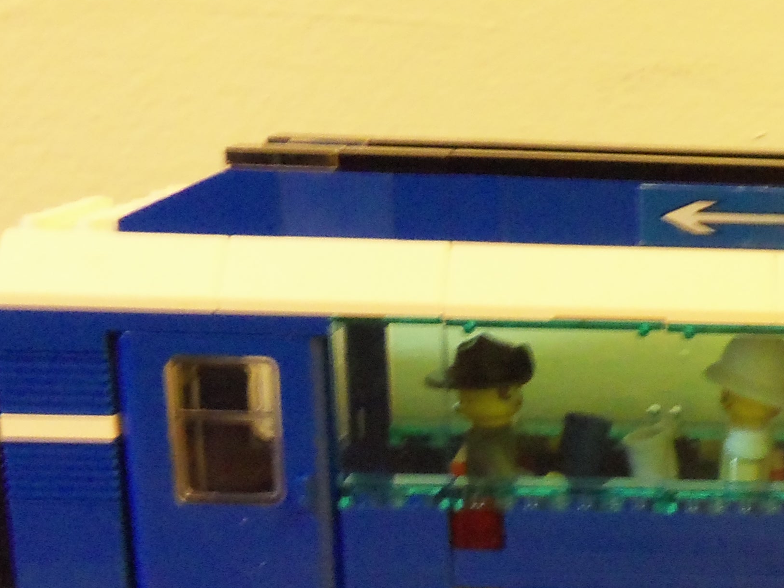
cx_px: 858
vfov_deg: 19.5
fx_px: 1676
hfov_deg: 24.6
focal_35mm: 74
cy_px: 546
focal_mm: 5.1
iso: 400
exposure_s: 1/3.2
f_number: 3.3
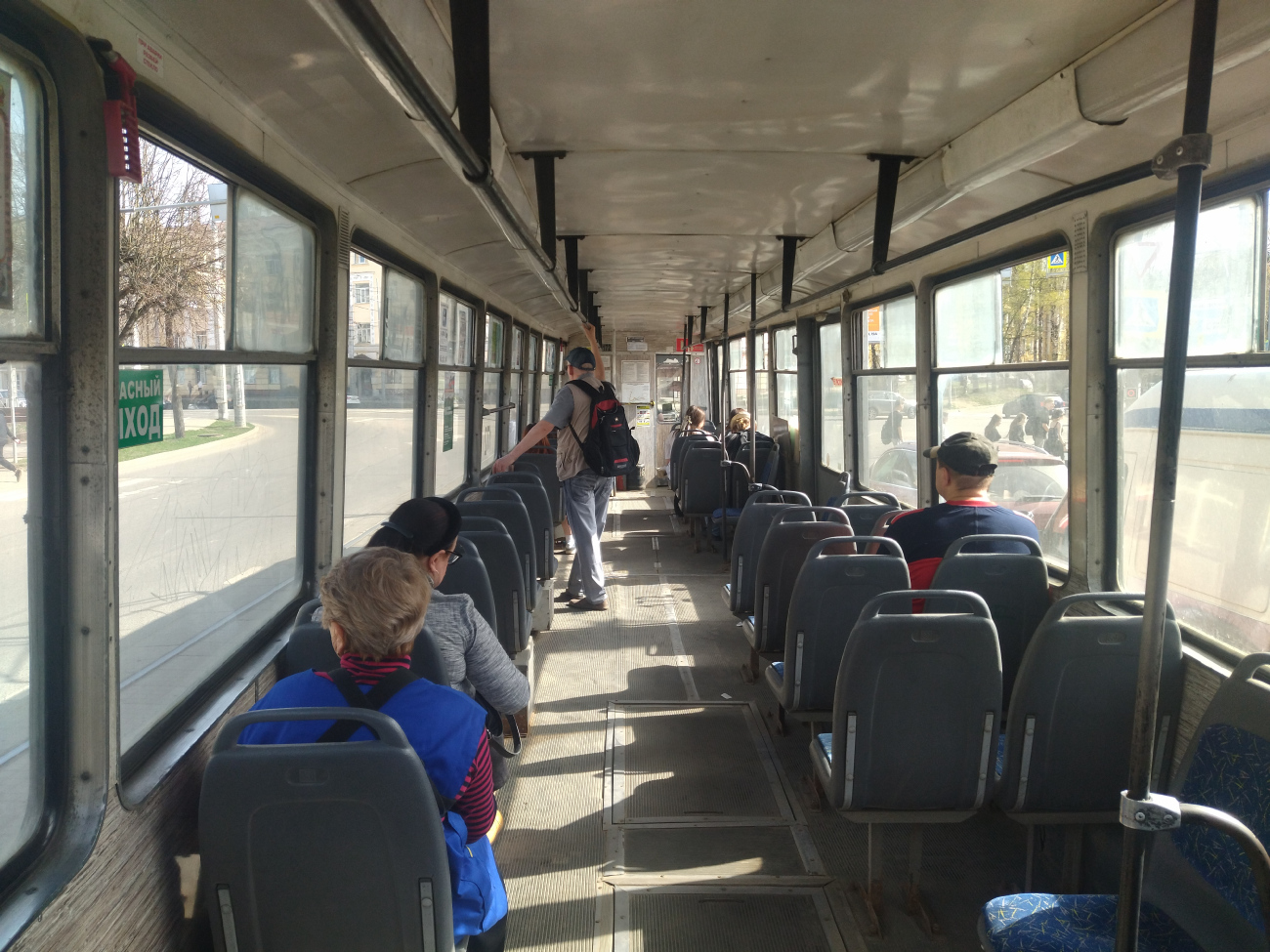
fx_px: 991
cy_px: 476
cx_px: 635
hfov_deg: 65.3
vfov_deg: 51.4
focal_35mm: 27
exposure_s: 1/469
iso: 100
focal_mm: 4.74
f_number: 1.79
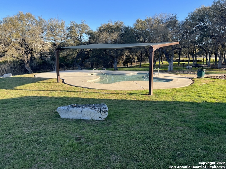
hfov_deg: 67.3
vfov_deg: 53.1
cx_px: 113
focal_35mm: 26
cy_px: 84
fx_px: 170
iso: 50
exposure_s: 1/1295
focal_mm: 5.7
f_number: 1.5
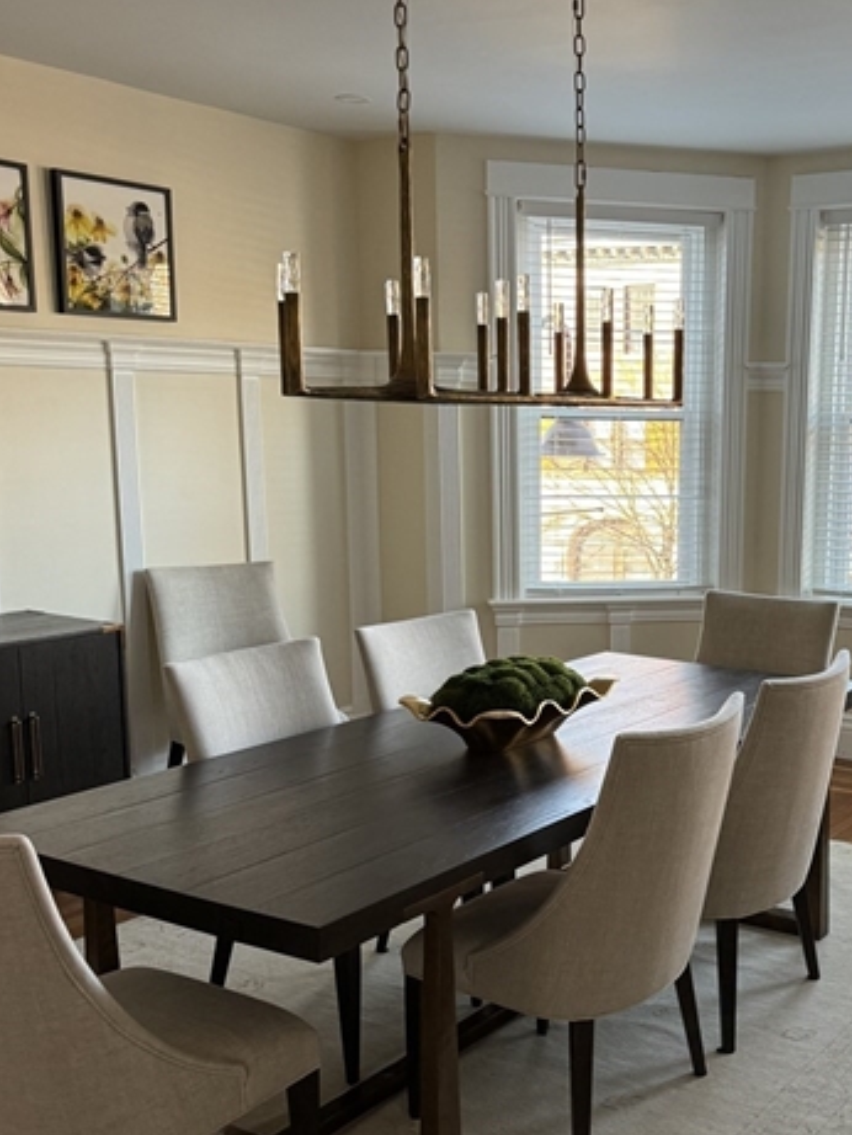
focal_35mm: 40
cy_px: 648
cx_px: 670
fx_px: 1312
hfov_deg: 34.9
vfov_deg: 46.7
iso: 200
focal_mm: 6.86
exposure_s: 1/121
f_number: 1.78
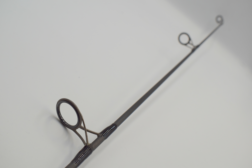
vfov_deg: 36.9
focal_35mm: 36
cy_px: 84
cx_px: 126
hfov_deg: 53.1
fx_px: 252
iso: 220
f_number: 8
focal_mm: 24
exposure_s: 1/250
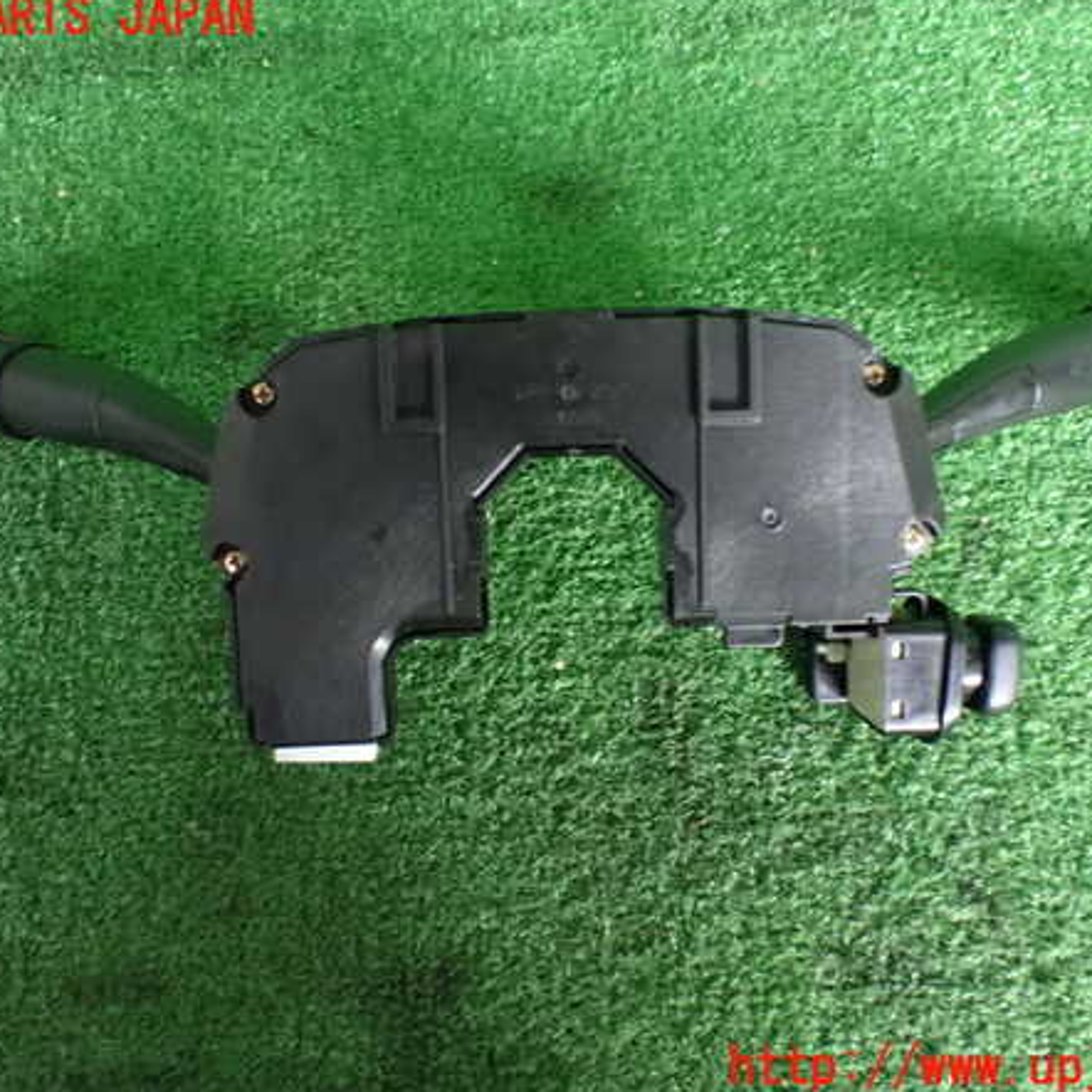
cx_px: 546
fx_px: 1285
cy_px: 544
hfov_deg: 46.0
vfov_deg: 46.0
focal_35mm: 36
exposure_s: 1/30
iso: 1250
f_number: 2.3
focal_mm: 5.4
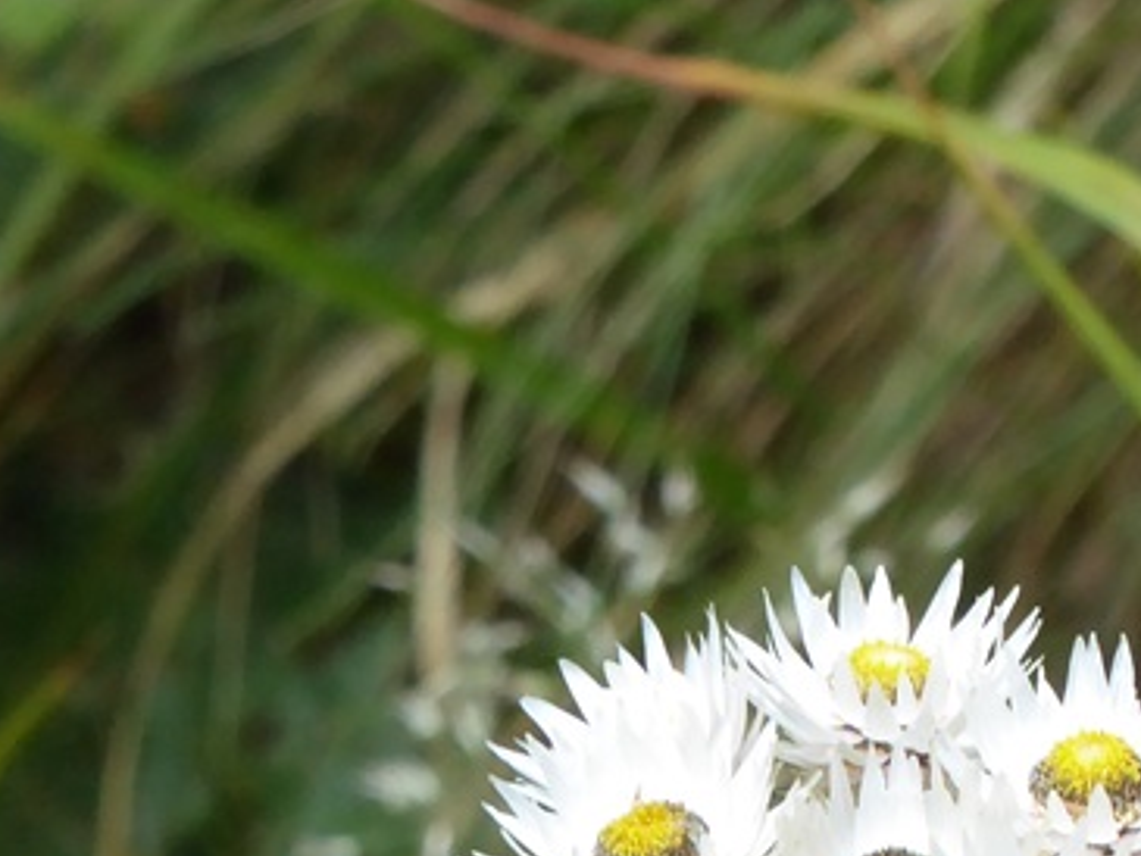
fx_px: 24499
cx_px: 816
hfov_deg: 2.7
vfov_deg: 2.0
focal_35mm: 743
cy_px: 1190
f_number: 5.6
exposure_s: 1/250
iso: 400
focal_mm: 47.5
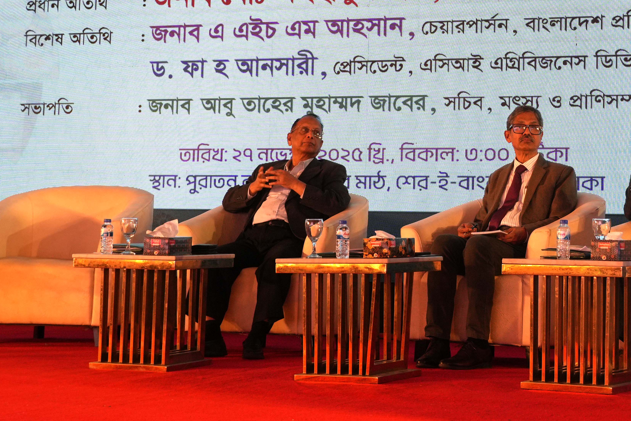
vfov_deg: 14.6
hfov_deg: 21.6
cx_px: 509
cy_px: 47
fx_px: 1629
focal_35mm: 93
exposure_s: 1/60
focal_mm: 33
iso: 500
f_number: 4.5
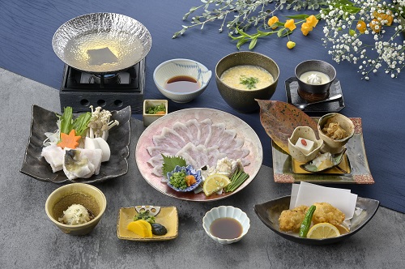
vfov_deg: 20.0
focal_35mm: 68
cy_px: 134
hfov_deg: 29.7
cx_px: 202
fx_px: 764
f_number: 14
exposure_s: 1/200
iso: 200
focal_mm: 68
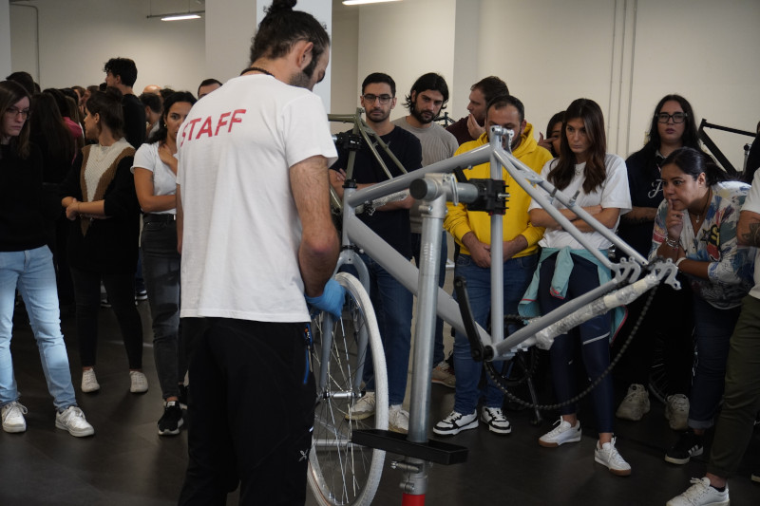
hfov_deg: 43.6
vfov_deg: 29.9
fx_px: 950
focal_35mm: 45
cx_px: 380
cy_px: 253
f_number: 5
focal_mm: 30
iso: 1250
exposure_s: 1/100
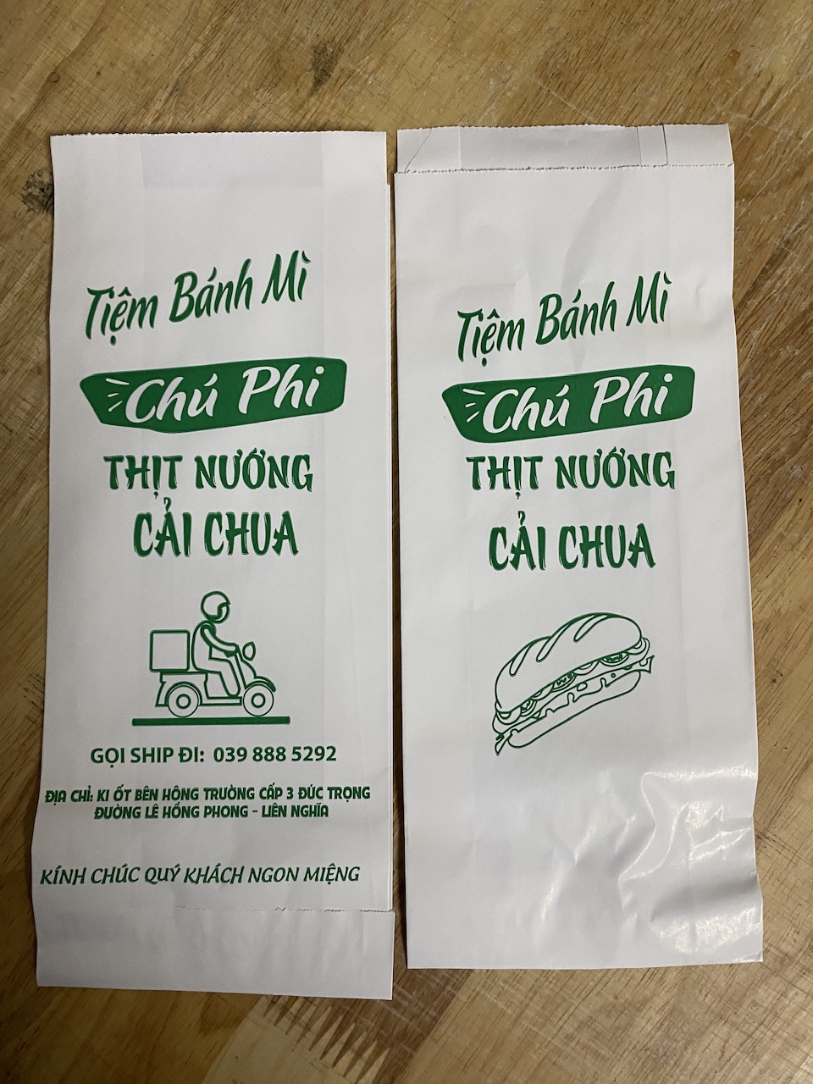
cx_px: 406
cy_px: 542
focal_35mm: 26
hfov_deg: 53.1
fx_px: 814
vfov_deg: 67.3
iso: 200
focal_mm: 4.25
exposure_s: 1/50
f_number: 1.8
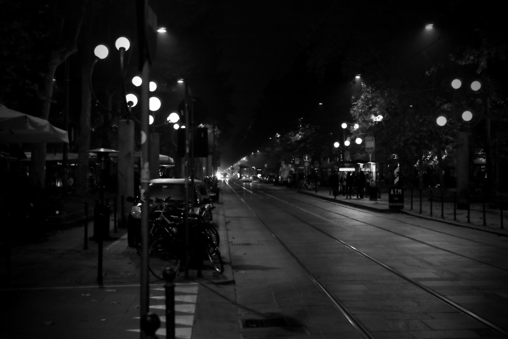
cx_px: 254
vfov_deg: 25.8
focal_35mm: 52
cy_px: 170
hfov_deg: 37.9
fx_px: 741
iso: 3200
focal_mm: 35
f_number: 2.8
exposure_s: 1/125
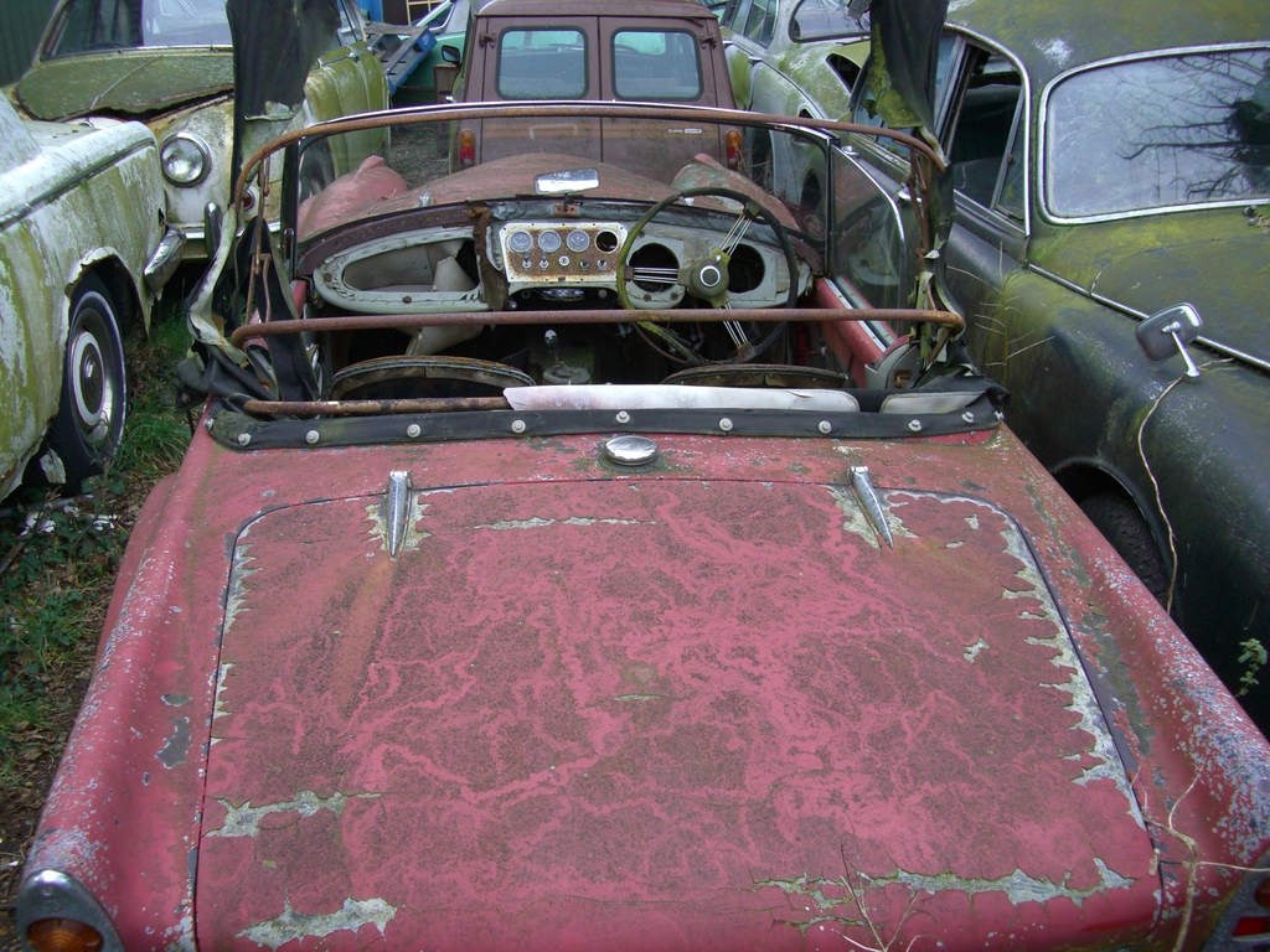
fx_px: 1394
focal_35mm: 38
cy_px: 476
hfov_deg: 49.0
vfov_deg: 37.7
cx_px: 635
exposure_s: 1/100
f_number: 2.8
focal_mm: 7.9
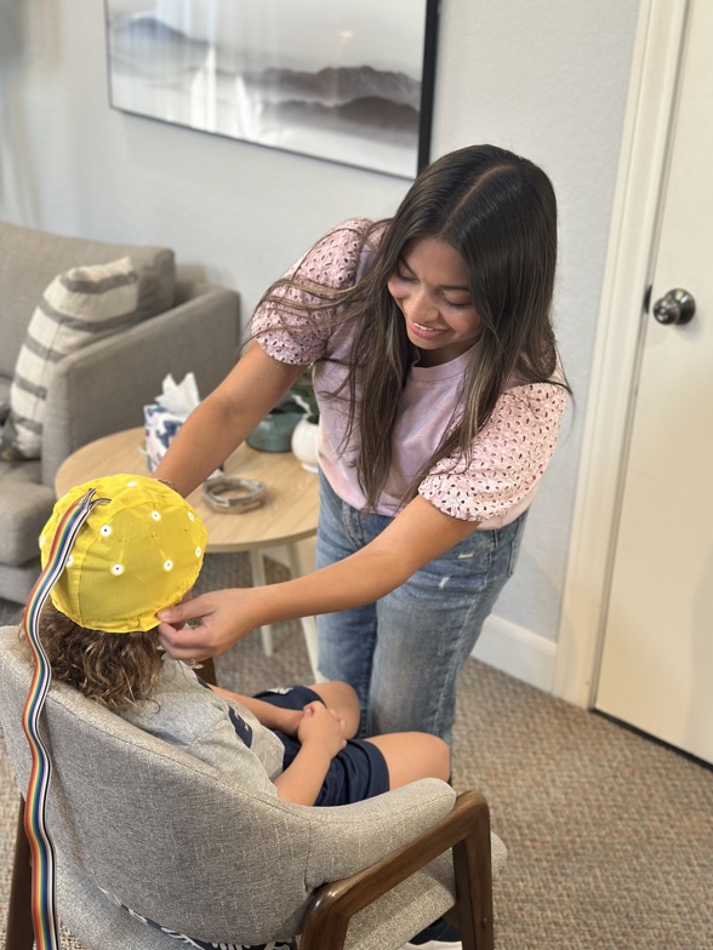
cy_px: 467
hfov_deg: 29.7
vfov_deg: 38.9
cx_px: 363
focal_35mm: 49
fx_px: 1346
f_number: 1.78
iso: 125
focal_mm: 6.86
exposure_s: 1/60
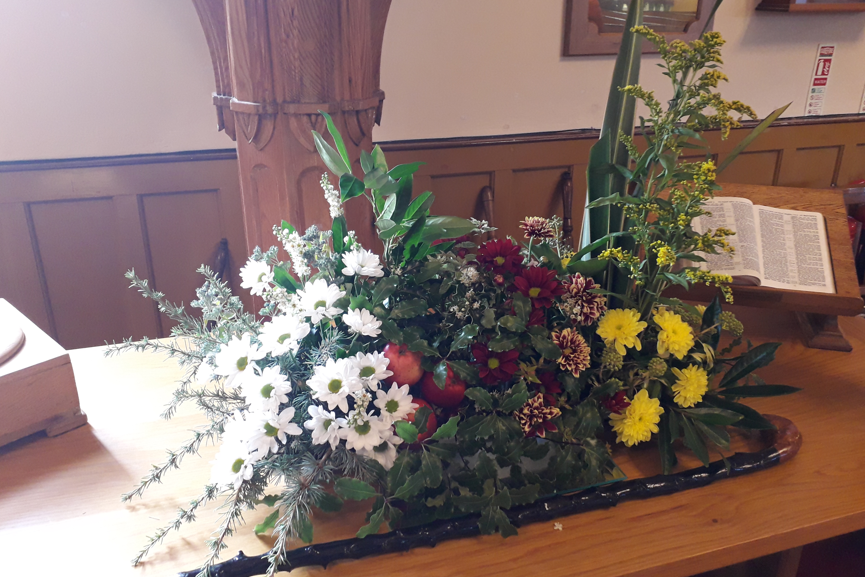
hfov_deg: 63.7
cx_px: 442
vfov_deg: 44.9
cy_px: 272
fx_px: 697
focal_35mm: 29
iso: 160
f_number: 1.9
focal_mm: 3.6
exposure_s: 1/25
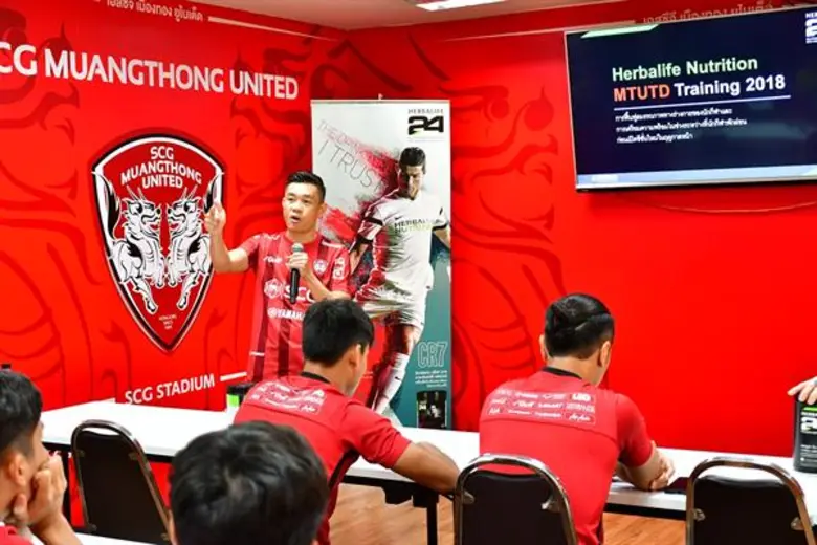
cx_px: 408
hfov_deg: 38.2
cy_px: 272
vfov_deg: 26.0
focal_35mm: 52
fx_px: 1180
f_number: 4.2
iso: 1400
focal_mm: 35
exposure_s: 1/60
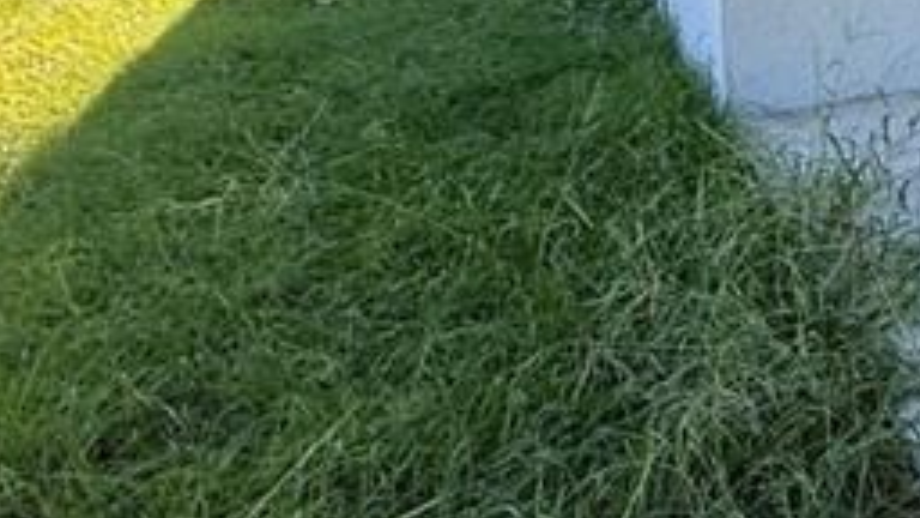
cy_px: -194
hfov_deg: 25.4
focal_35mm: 61
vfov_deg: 18.1
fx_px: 1488
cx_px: 1402
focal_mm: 2.22
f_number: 2.2
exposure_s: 1/313
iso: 50
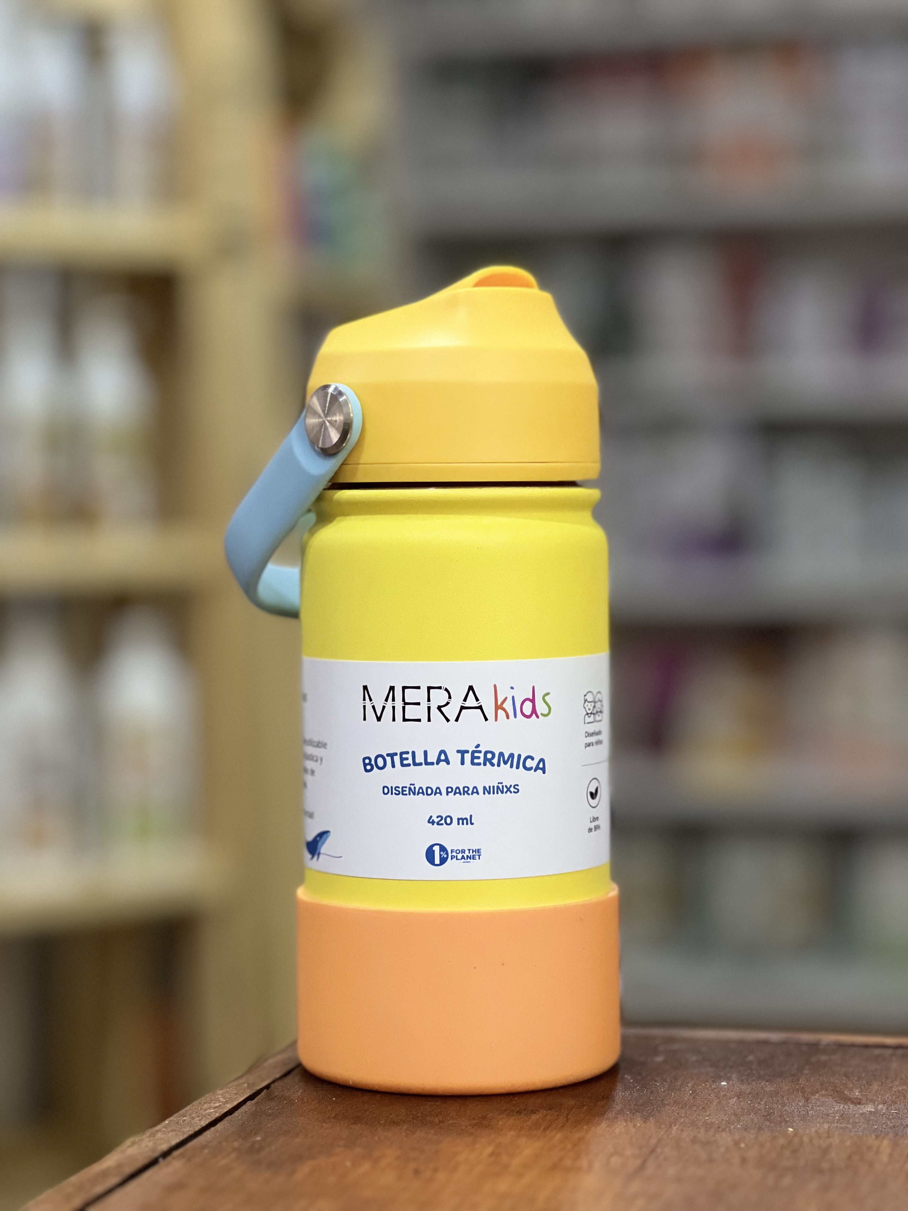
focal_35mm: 77
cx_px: 454
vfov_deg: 25.3
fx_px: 2693
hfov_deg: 19.1
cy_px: 606
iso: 320
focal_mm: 9
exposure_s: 1/40
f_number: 2.8
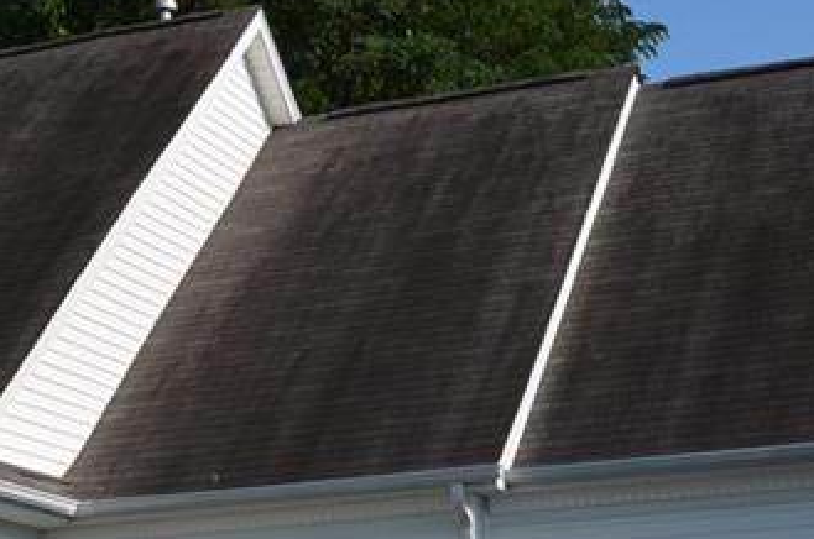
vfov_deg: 12.0
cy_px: 612
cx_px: 37
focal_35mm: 112
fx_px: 2528
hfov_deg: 17.9
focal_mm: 24
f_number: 9
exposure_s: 1/320
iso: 100
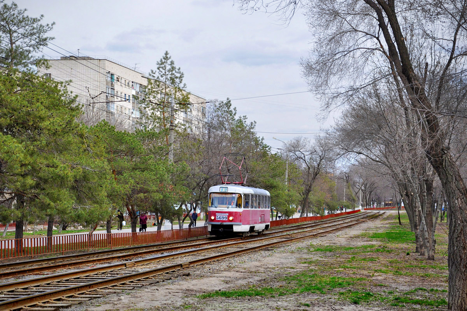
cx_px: 234
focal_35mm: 68
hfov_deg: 29.9
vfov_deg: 20.1
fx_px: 875
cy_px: 156
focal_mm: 45
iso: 200
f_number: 6.3
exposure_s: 1/320
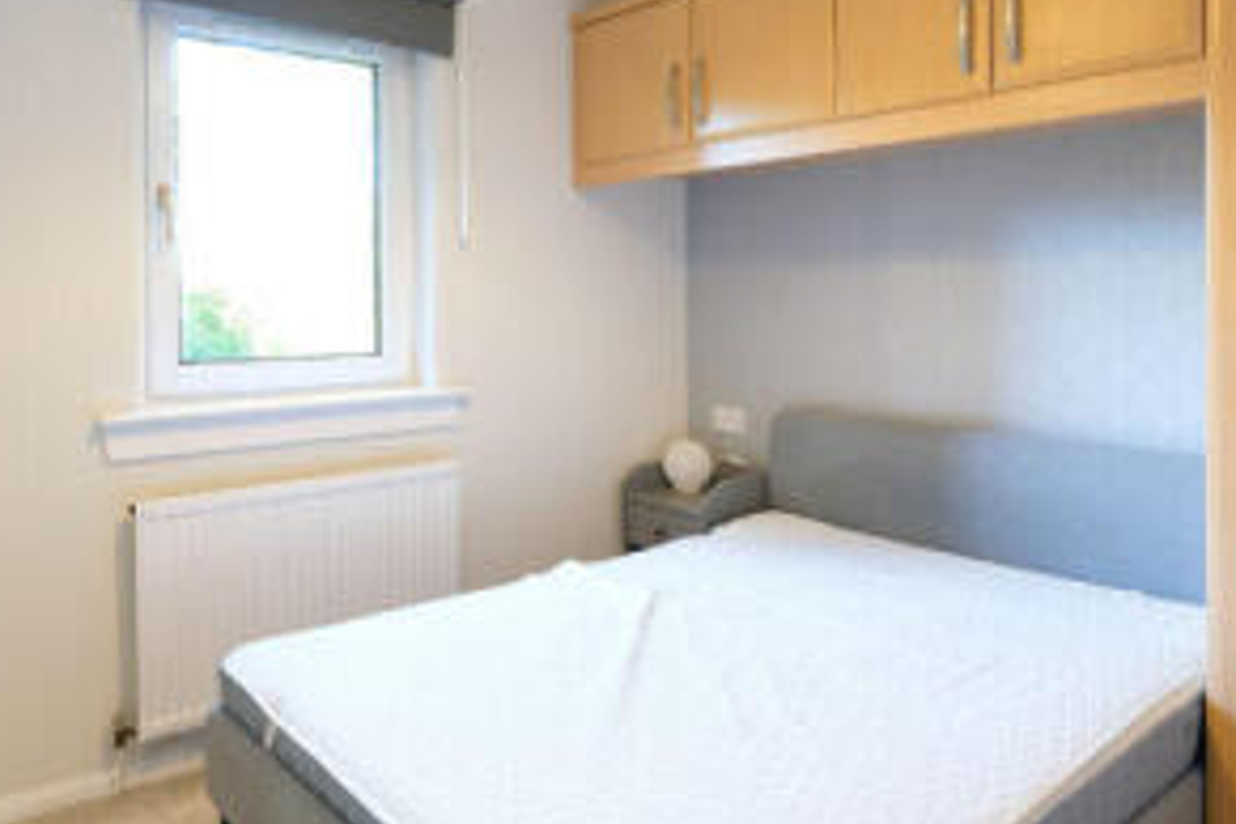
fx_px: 927
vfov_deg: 47.4
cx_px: 516
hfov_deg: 66.9
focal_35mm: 27
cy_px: 295
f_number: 5.6
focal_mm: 8
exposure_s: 1/4
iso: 200
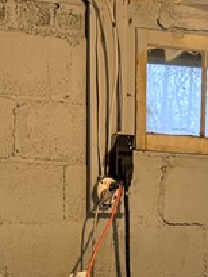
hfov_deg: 12.3
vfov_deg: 14.6
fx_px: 960
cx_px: 35
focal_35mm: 120
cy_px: 486
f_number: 1.78
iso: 640
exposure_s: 1/40
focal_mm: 6.76
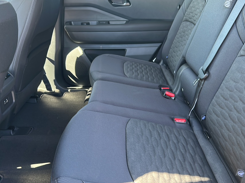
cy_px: 91
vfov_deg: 49.7
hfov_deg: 63.5
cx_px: 124
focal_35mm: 28
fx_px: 198
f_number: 1.78
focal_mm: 6.86
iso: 200
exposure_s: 1/80
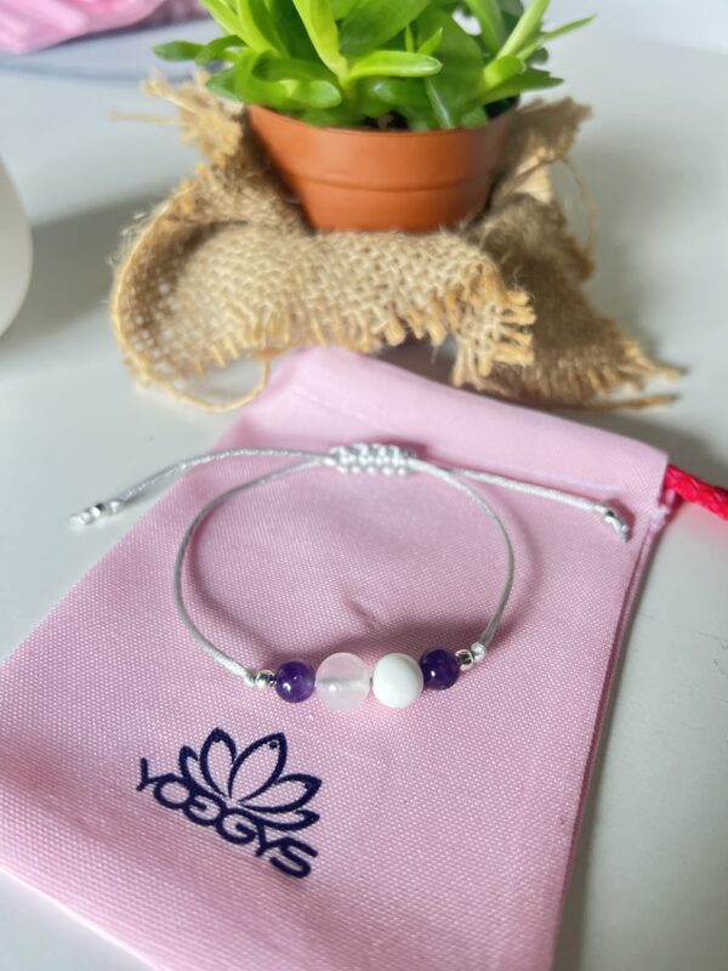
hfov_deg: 53.1
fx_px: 729
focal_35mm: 26
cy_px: 486
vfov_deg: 67.3
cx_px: 364
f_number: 1.5
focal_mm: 5.7
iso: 640
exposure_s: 1/40
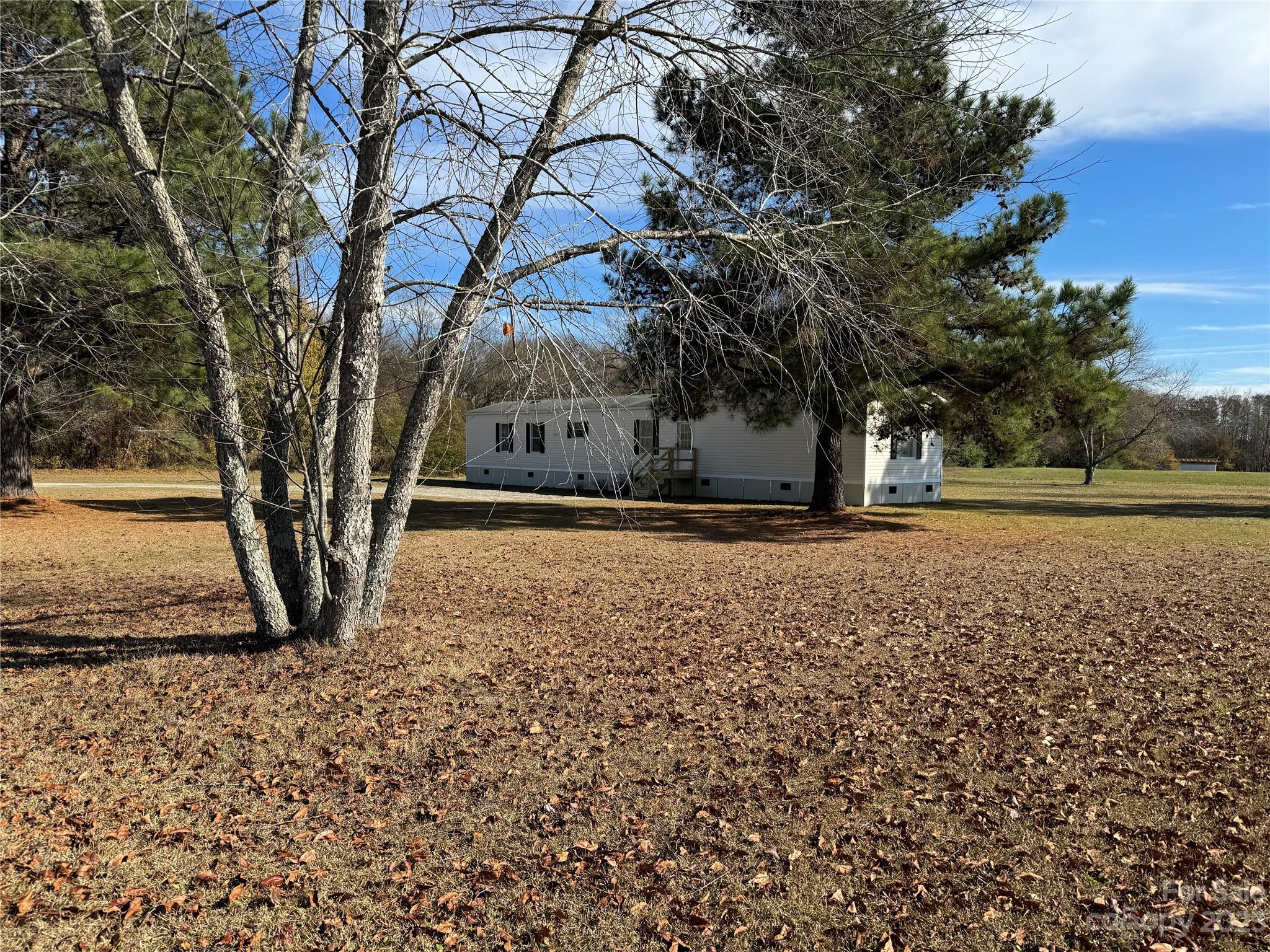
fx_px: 881
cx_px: 635
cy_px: 476
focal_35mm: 24
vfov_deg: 56.8
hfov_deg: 71.6
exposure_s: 1/3096
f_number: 1.78
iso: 80
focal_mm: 6.86
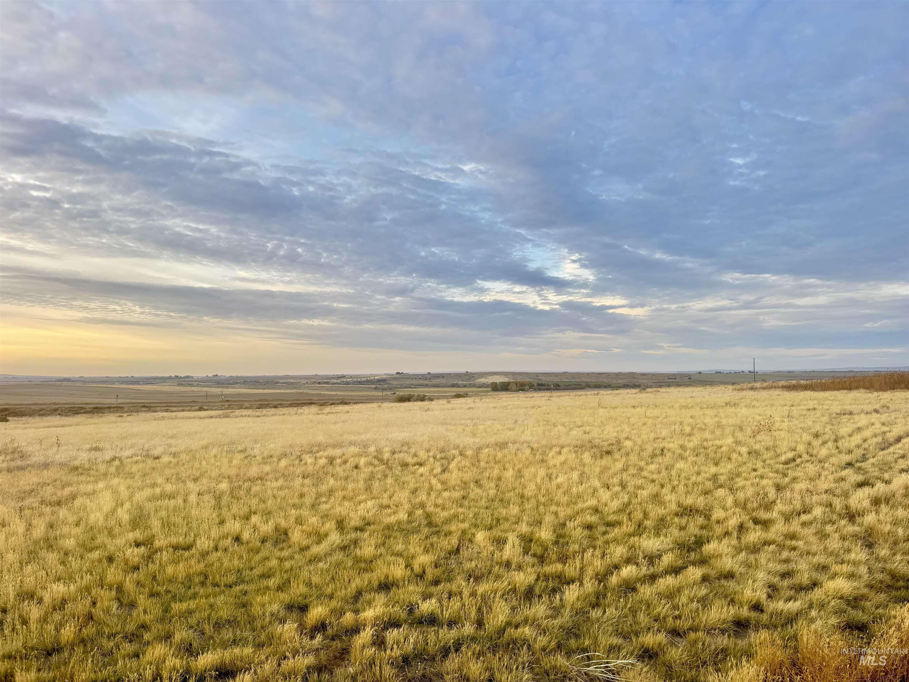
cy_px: 341
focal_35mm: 24
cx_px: 454
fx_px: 630
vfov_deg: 56.8
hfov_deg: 71.6
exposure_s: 1/196
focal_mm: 6.76
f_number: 1.78
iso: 64
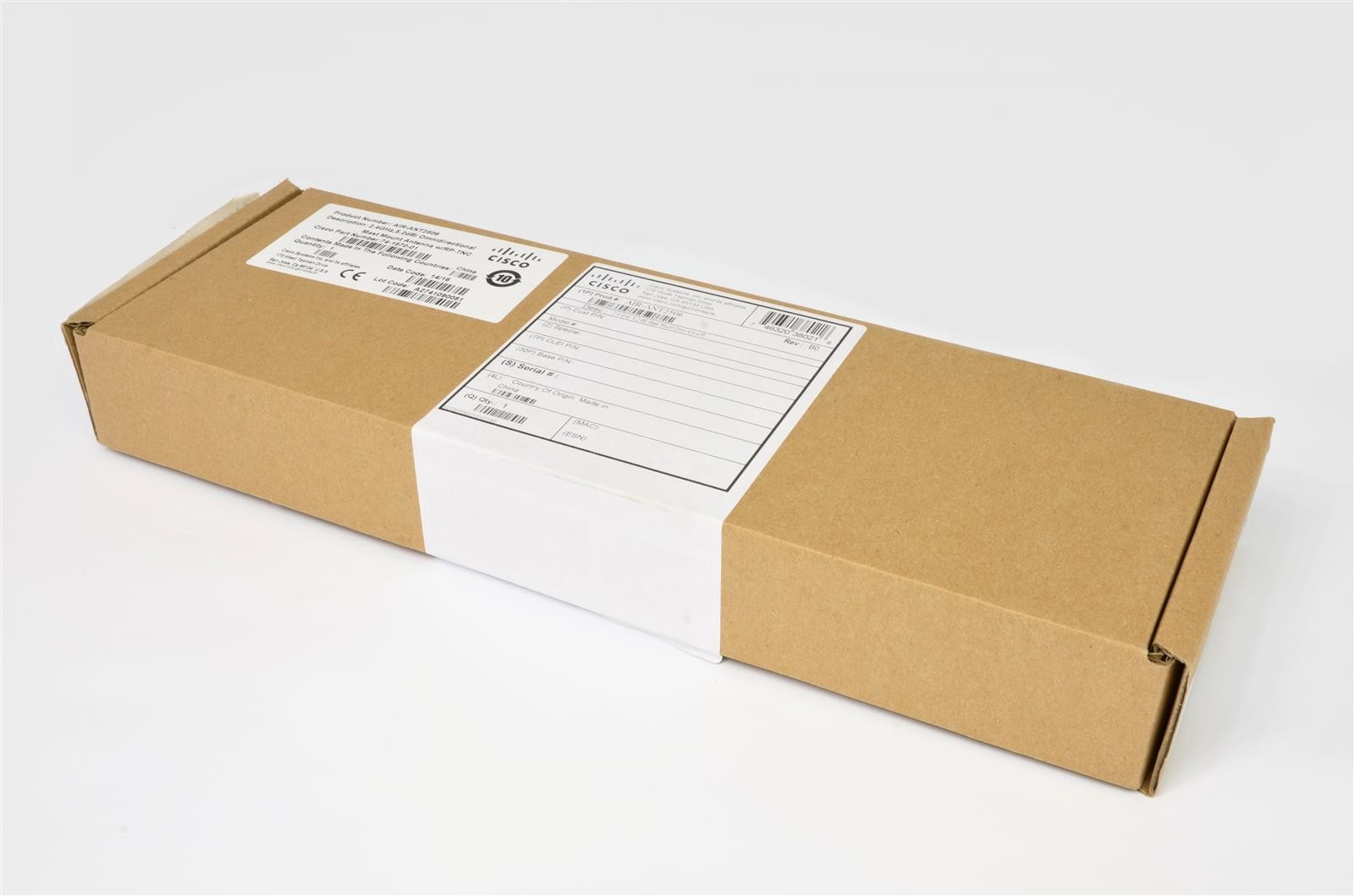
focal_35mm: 39
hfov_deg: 49.7
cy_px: 448
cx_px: 677
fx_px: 1463
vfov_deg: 34.0
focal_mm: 26
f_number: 18
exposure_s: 1.3
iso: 100
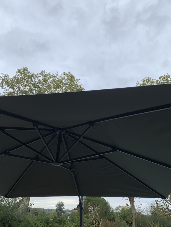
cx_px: 86
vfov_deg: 67.3
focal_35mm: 26
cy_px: 114
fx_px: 171
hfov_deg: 53.1
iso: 25
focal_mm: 4.25
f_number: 1.8
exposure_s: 1/402
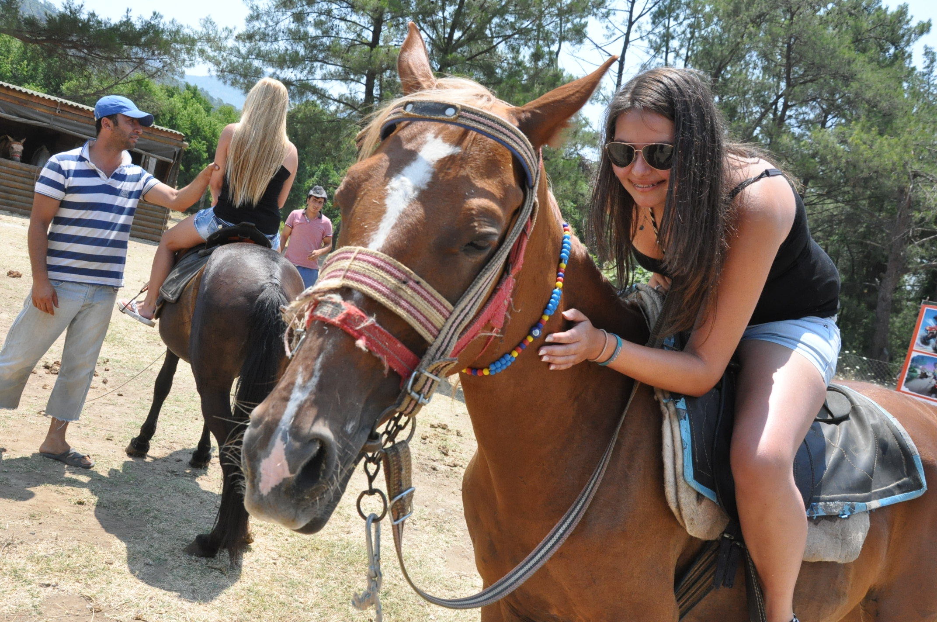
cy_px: 311
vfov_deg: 41.6
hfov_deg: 59.6
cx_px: 468
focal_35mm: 32
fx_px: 819
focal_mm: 21
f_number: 8
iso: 1600
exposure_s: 1/2000
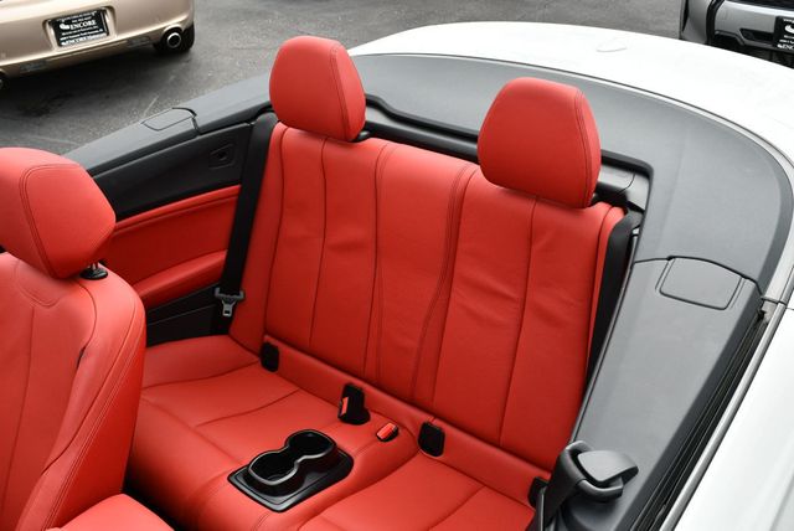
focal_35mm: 36
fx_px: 795
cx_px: 397
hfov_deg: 53.1
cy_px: 266
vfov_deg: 36.9
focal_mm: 18
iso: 200
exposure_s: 1/250
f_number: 8
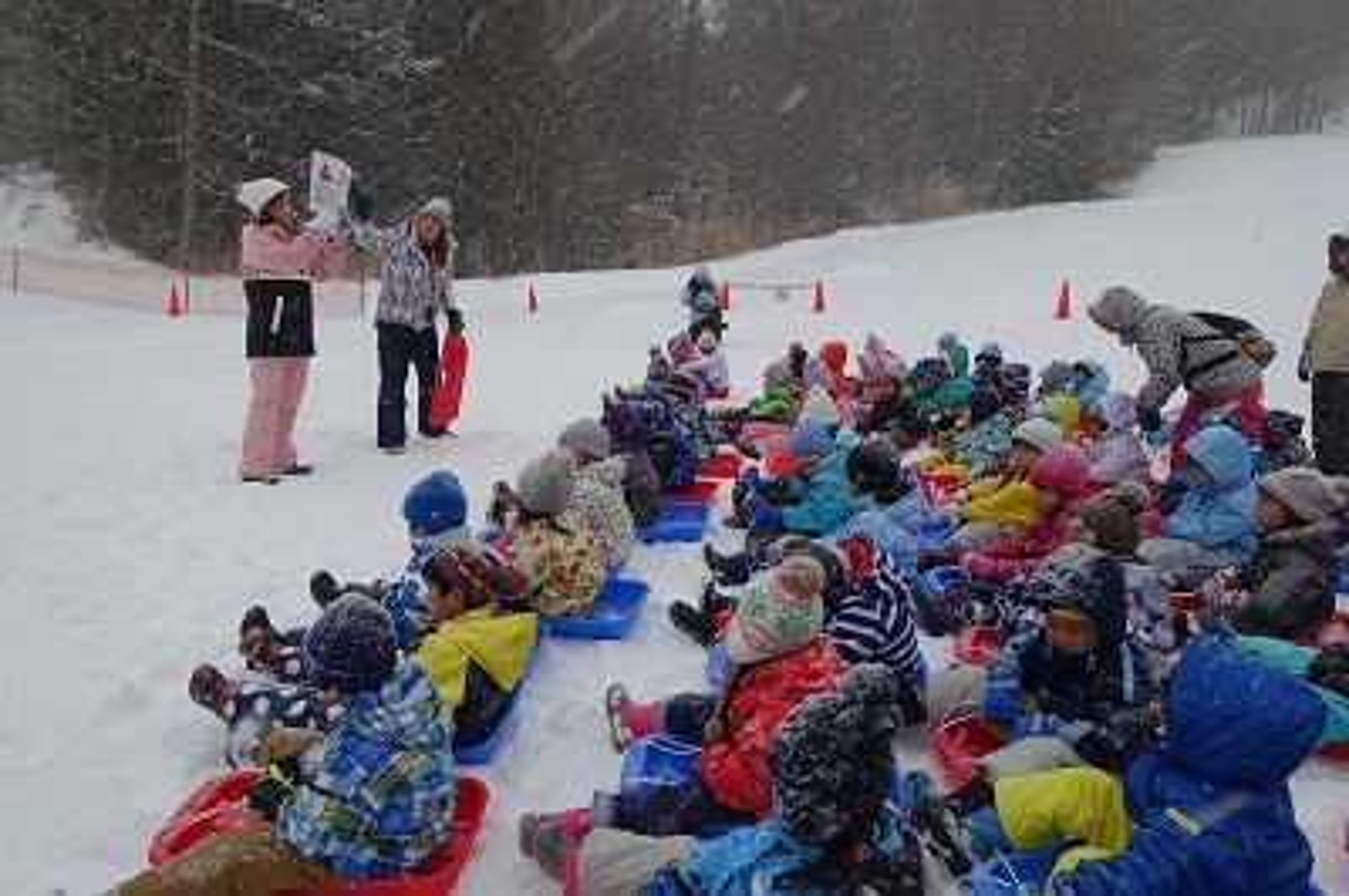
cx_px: 674
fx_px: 899
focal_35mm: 24
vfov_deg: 53.1
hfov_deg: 73.8
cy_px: 448
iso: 125
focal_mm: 8.8
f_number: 4
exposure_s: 1/160
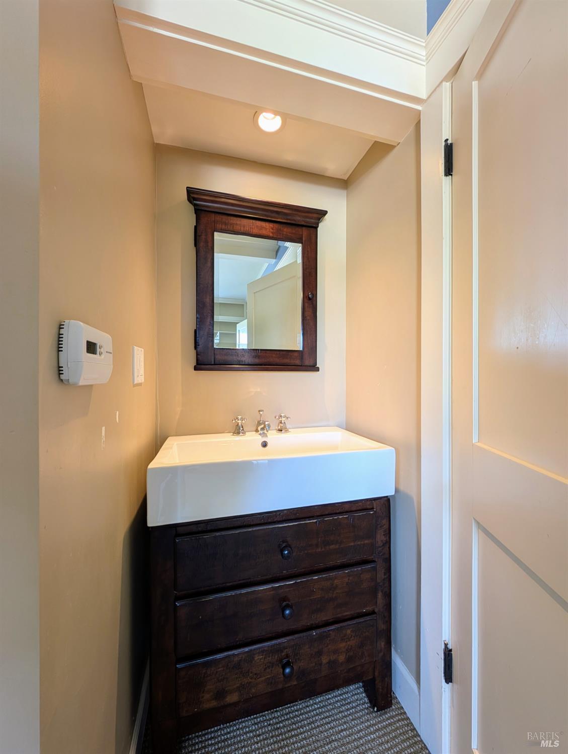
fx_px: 262
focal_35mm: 12
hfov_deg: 94.7
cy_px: 377
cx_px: 284
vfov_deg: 110.4
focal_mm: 2.23
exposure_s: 1/24
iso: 63
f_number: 1.95
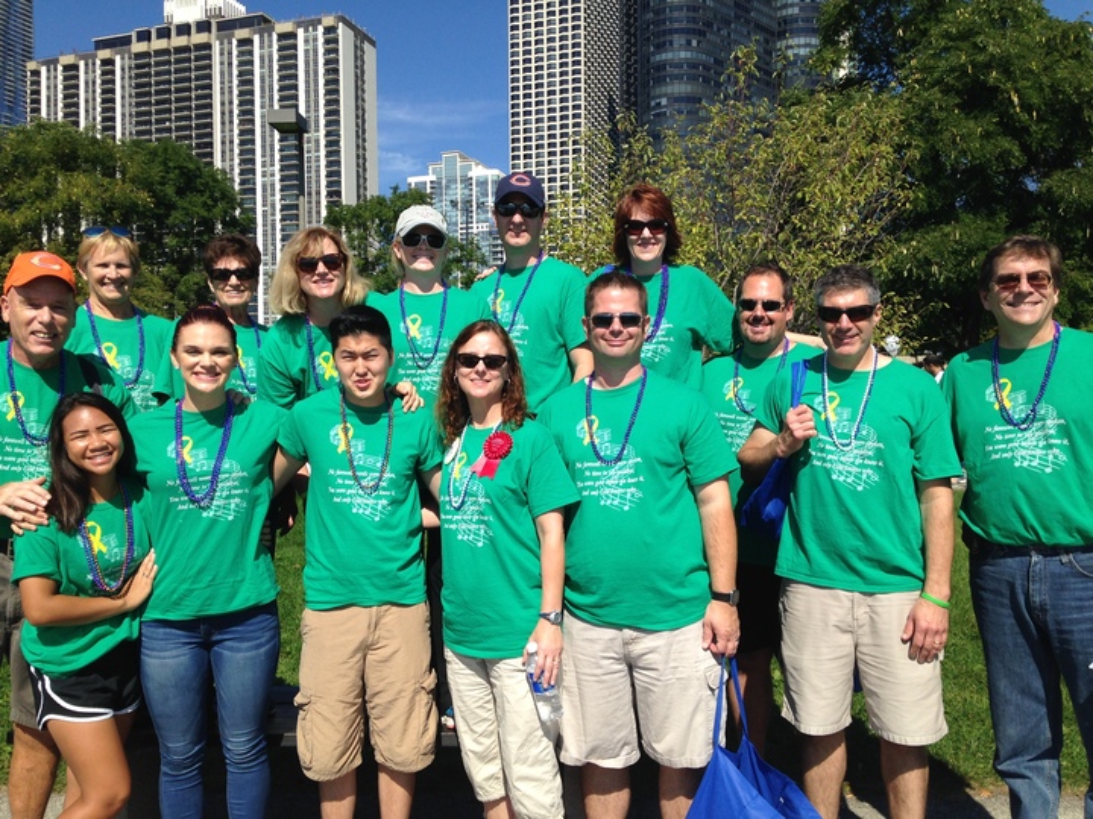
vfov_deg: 42.9
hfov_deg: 55.4
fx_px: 1042
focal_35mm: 33
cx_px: 546
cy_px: 410
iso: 50
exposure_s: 1/1938
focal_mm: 4.12
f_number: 2.4
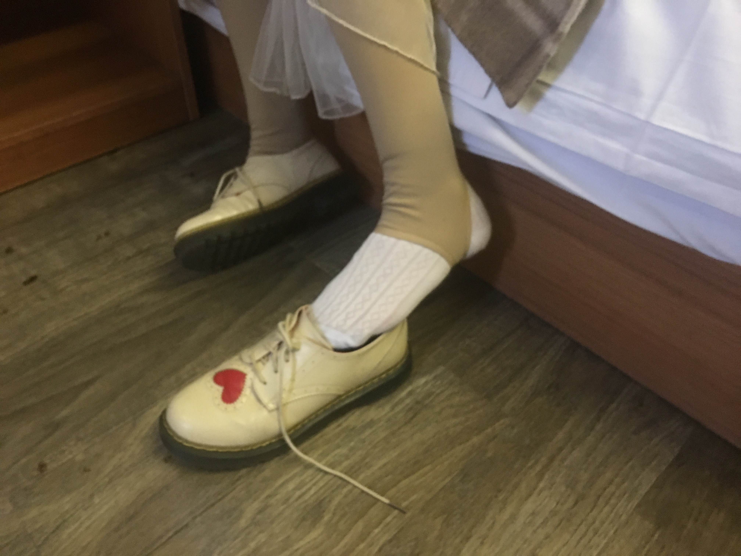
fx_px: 621
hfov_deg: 61.7
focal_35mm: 29
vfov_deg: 48.2
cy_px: 278
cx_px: 370
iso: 125
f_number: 2.2
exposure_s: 1/8
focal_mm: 4.15
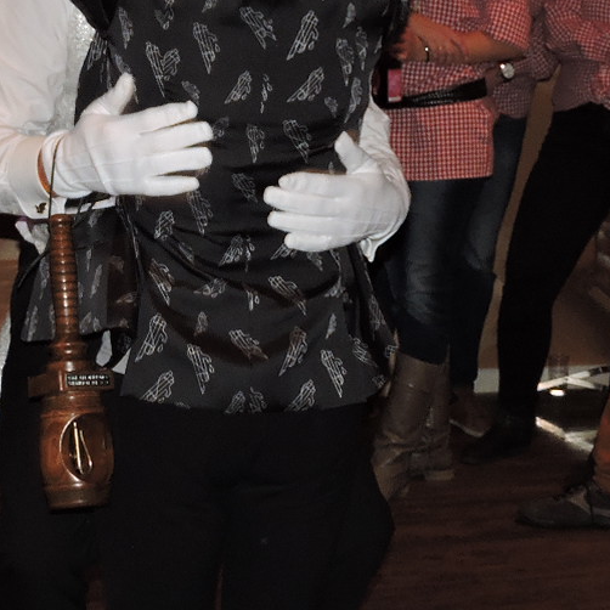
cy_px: 153
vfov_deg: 18.6
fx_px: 1854
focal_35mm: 93
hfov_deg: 18.6
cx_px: 173
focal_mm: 5.9
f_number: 3.6
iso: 200
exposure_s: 1/30
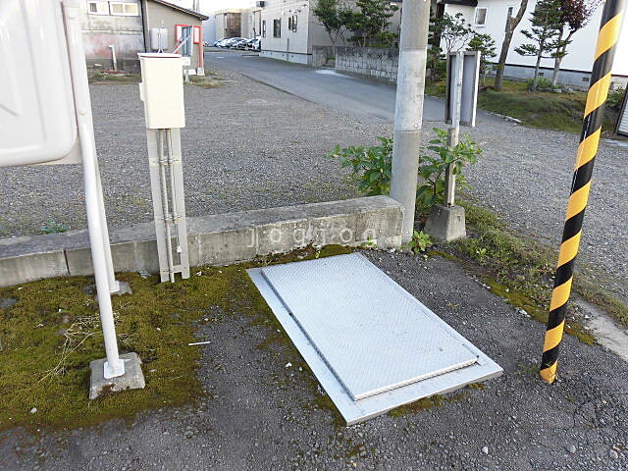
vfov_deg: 56.8
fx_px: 435
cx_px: 314
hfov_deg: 71.6
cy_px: 236
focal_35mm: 24
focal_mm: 4.3
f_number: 3.1
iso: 100
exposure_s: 1/100
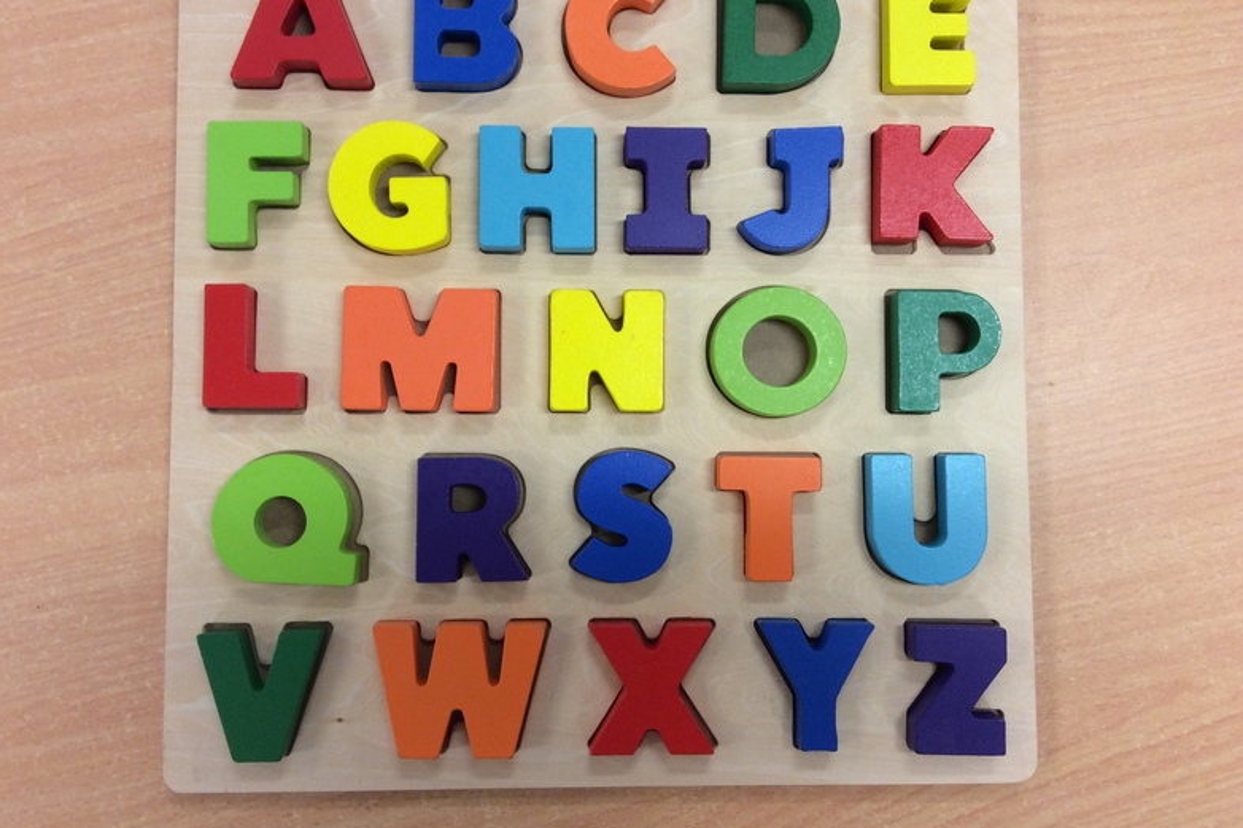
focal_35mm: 34
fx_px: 1174
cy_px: 361
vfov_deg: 38.8
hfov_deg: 55.8
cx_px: 609
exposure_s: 1/25
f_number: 2.4
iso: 50
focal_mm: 3.3
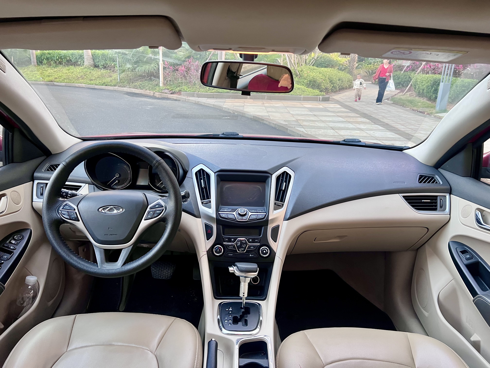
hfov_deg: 67.3
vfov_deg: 53.1
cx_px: 245
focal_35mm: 26
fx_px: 368
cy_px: 184
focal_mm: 5.7
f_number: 1.5
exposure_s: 1/66
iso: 125
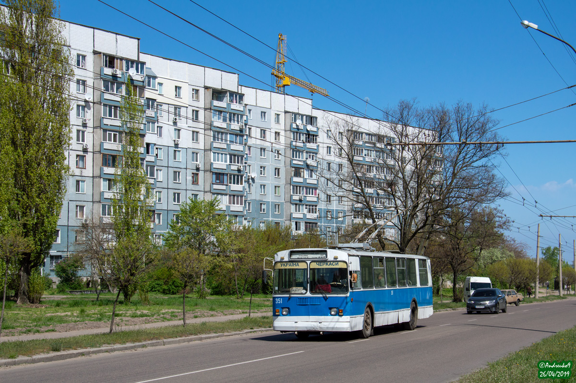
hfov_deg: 33.4
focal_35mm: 60
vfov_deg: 22.6
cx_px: 288
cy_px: 192
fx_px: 959
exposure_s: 1/800
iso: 100
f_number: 10
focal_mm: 40
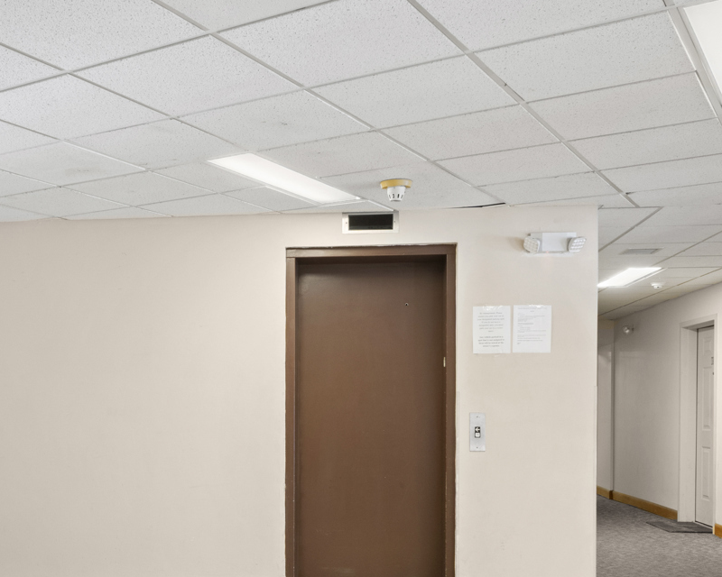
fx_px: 940
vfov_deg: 33.6
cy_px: 416
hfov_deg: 41.3
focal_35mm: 44
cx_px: 219
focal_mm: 15
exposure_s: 1
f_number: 9
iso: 320
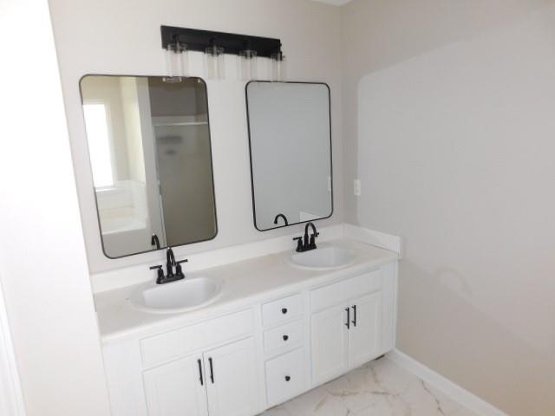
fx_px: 369
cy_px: 208
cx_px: 278
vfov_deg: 58.9
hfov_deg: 73.9
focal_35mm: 23
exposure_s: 1/50
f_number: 3
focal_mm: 4
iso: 125
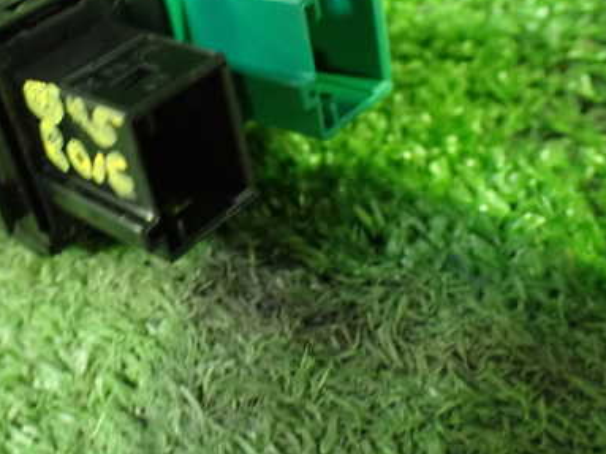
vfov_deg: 30.6
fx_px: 823
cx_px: 182
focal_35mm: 47
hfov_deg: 39.7
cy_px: 142
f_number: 2.3
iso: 1250
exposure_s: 1/30
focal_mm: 5.4
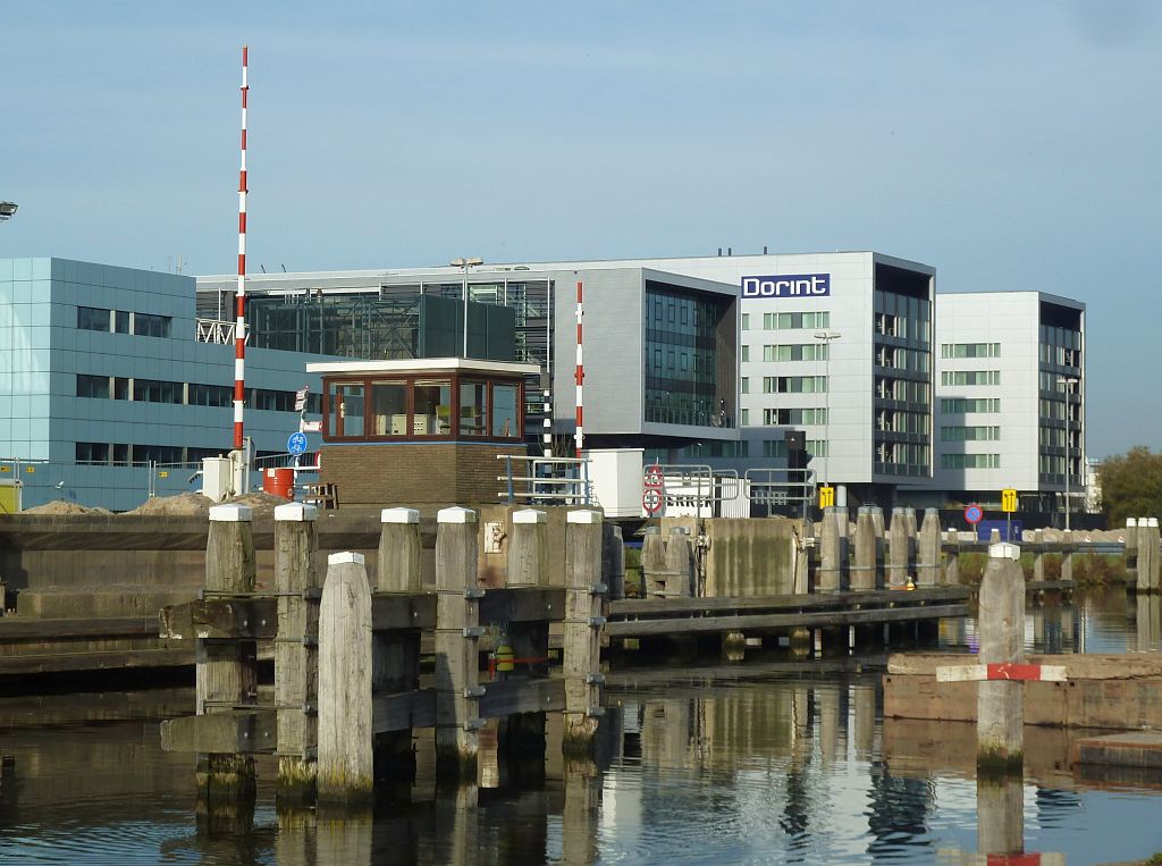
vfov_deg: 16.3
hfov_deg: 21.8
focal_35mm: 90
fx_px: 3014
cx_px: 581
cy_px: 433
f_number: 4.3
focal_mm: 14.7
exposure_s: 1/500
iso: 80
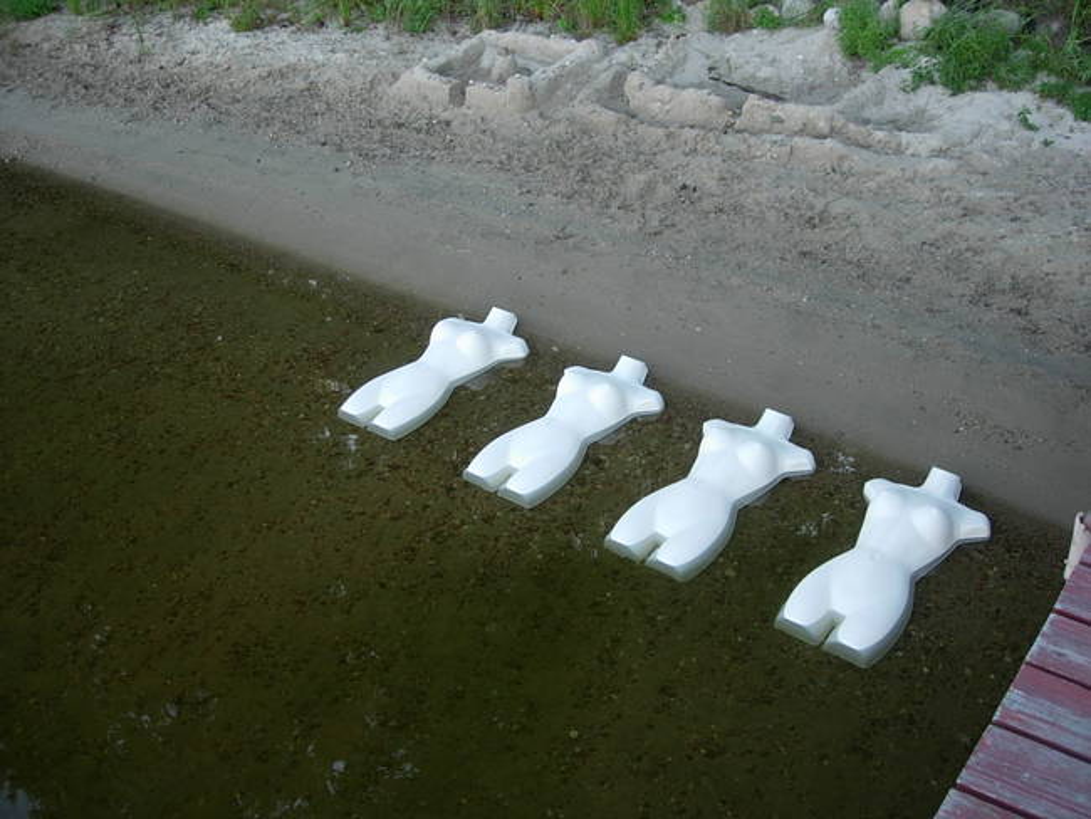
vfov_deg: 37.7
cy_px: 410
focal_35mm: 38
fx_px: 1198
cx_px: 546
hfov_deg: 49.0
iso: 64
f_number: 2.8
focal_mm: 7.8
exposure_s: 1/58.6
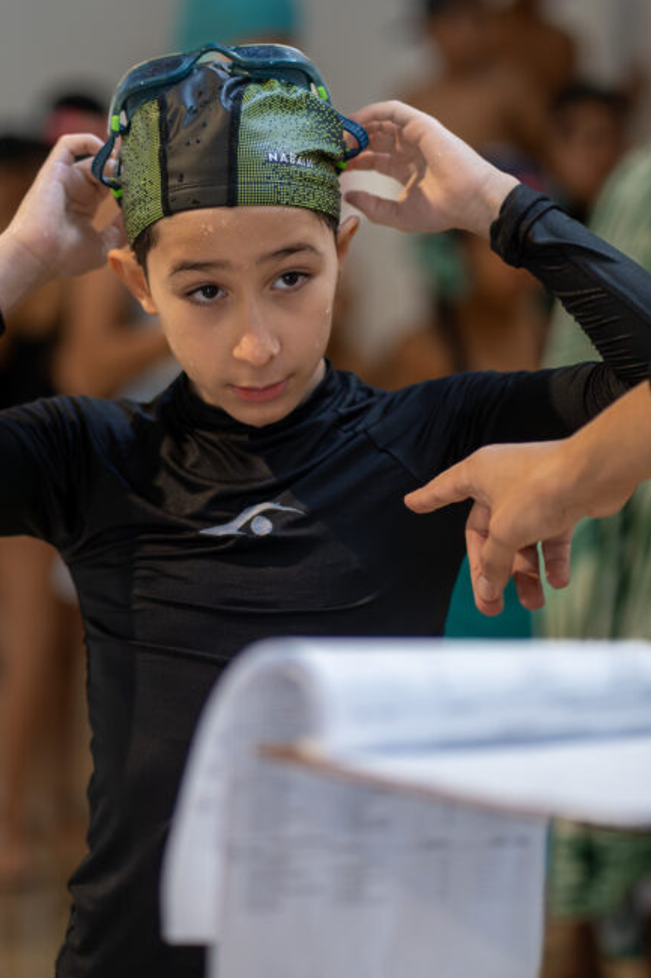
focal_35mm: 134
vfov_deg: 15.3
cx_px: 268
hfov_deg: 10.2
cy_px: 503
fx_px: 3636
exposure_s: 1/250
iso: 640
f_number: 2
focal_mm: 85
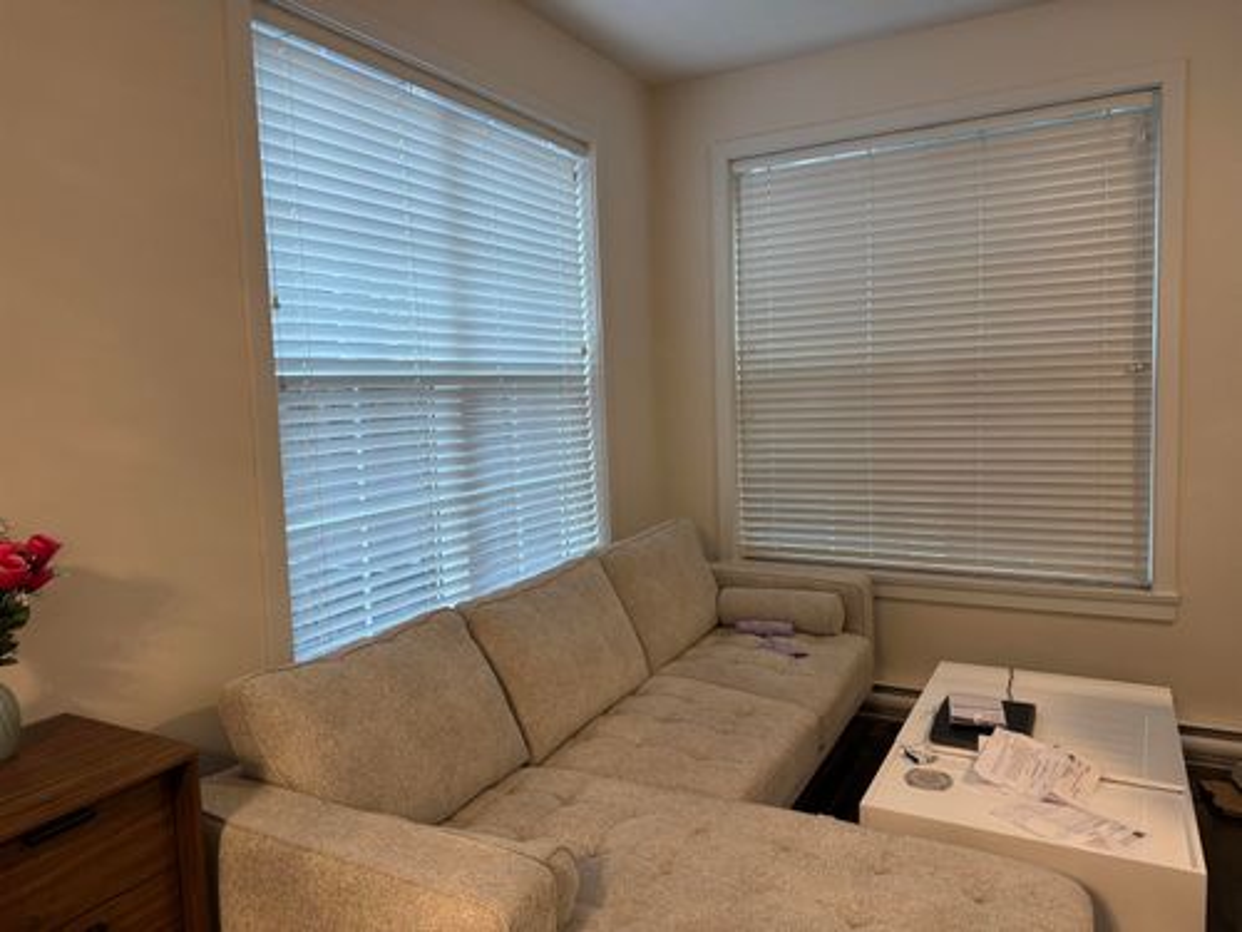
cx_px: 621
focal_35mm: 24
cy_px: 466
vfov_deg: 56.8
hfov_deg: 71.6
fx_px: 861
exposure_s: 1/60
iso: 250
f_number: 1.78
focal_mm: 6.76
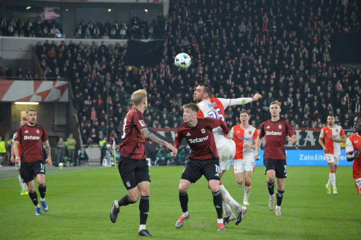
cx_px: 180
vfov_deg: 7.6
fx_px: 1804
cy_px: 120
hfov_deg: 11.4
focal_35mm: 180
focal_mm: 120
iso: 3200
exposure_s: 1/640
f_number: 4.8
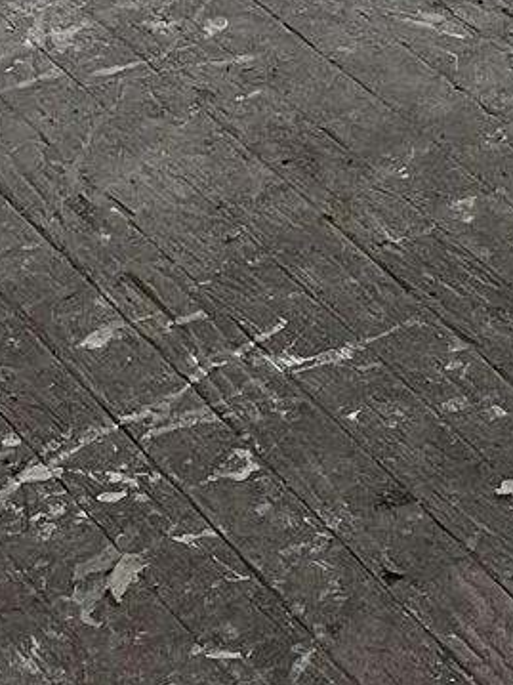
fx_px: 3302
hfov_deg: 7.6
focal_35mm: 167
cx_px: 1606
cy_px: -1095
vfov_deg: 10.0
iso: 125
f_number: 1.6
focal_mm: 5.1
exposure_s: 1/80
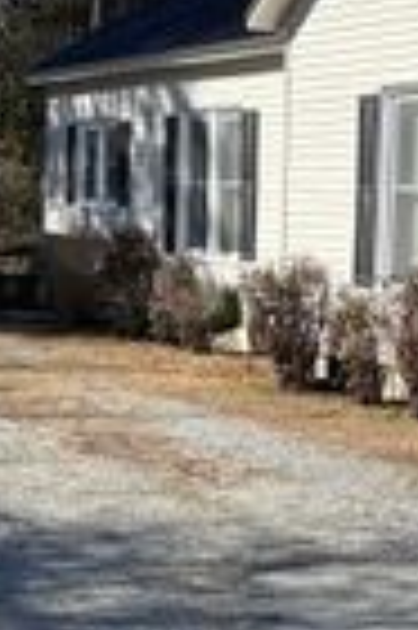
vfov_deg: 22.7
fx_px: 1554
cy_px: 182
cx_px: 751
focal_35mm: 89
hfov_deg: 13.7
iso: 80
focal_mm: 6.86
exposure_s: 1/3155
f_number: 1.78
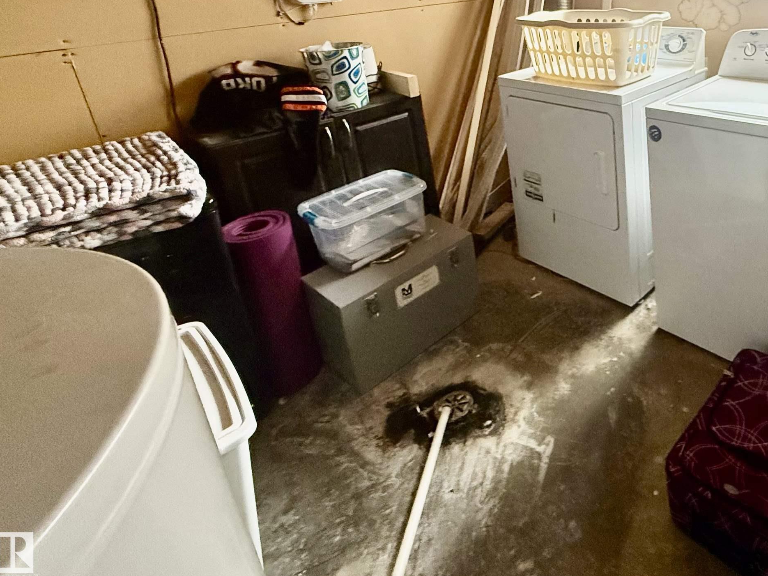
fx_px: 510
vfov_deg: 54.8
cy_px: 115
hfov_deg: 66.5
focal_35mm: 23
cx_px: 623
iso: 500
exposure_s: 1/120
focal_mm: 2.22
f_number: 2.2
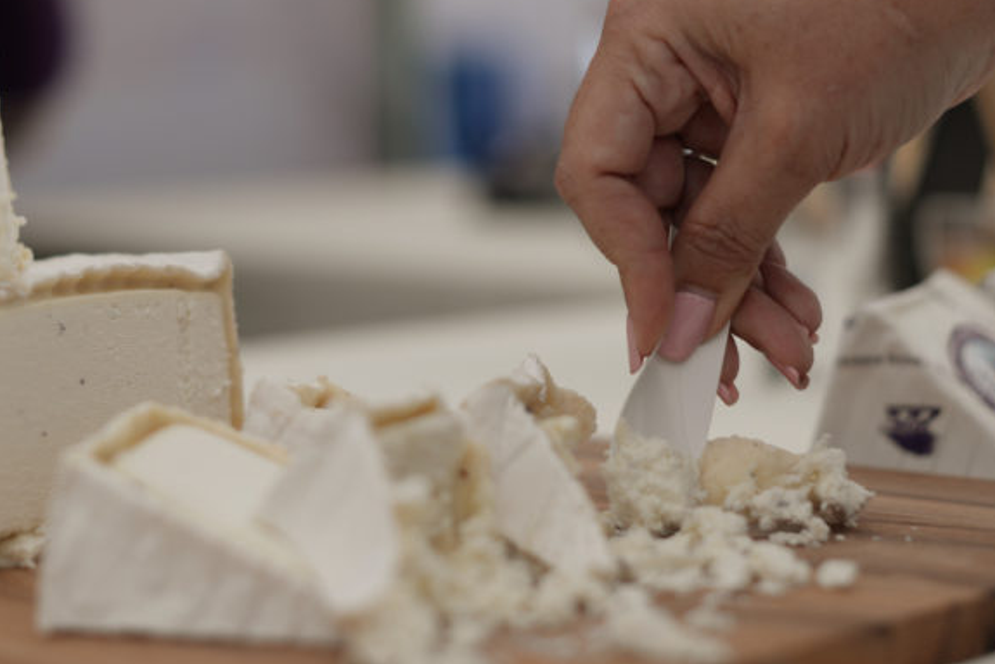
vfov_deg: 15.3
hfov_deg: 22.8
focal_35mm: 89
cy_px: 192
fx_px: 2461
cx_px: 343
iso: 400
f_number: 2.2
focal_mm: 50
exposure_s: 1/1250
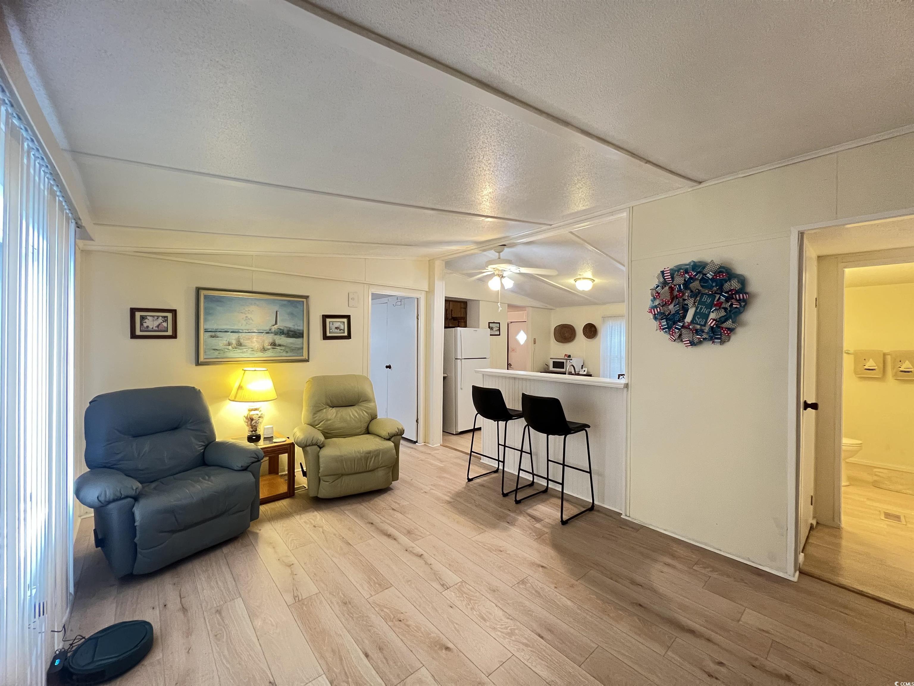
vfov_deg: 89.9
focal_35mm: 13
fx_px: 343
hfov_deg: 106.2
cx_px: 457
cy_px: 343
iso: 500
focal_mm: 1.57
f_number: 1.8
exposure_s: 1/60
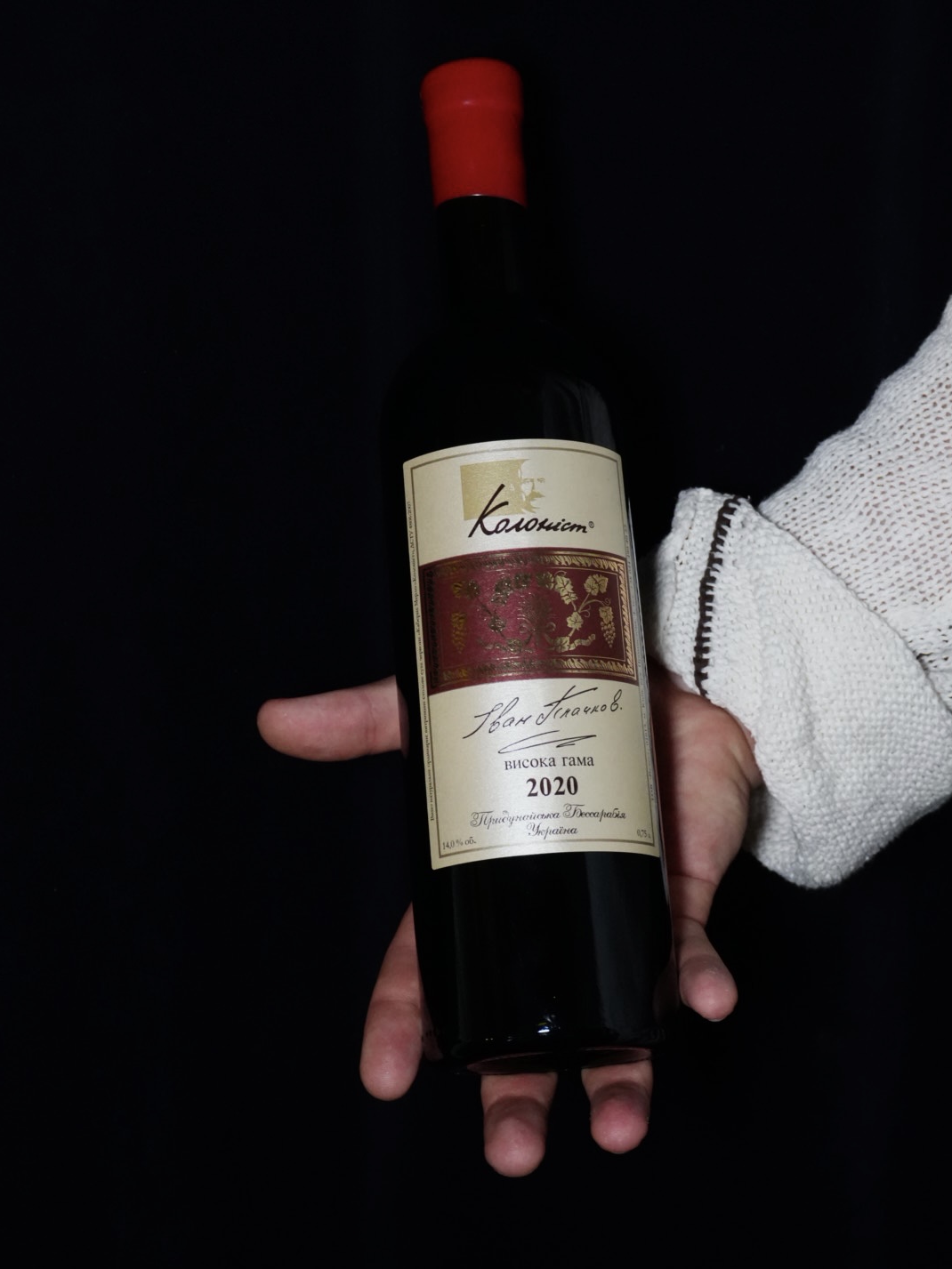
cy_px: 562
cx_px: 478
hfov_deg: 20.0
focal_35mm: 74
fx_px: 2697
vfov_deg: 26.5
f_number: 8
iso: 3200
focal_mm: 45
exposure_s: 1/100
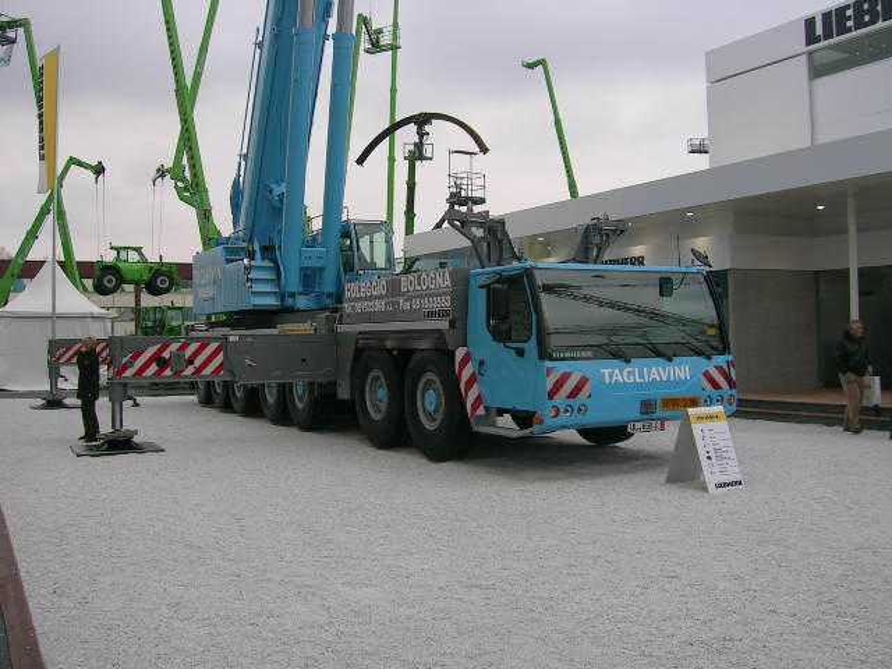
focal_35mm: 35
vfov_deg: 40.7
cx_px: 446
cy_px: 334
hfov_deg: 52.6
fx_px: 902
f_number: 4.8
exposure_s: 1/172
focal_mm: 5.4
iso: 50
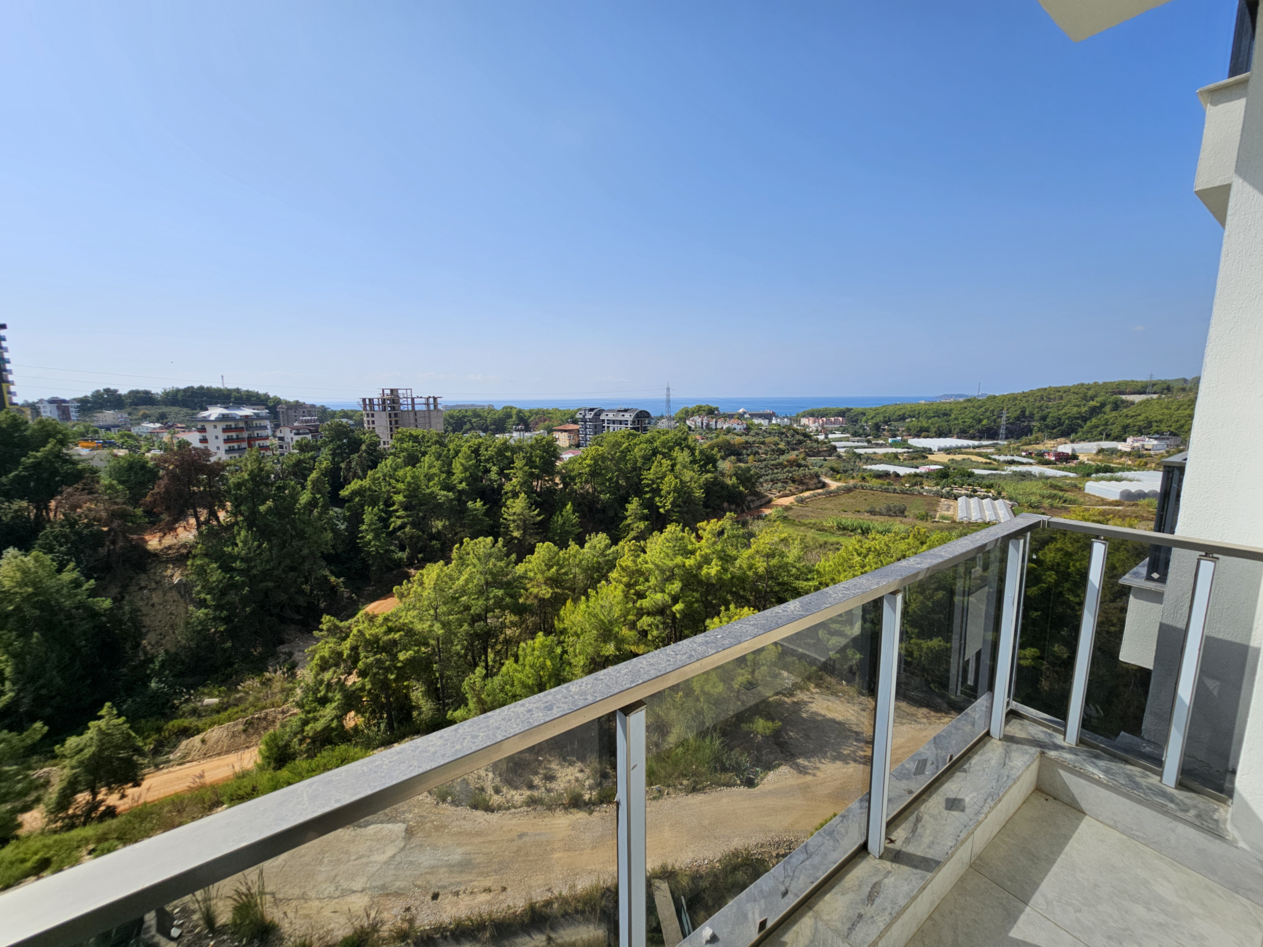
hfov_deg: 106.2
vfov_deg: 89.9
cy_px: 474
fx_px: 474
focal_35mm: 13
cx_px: 632
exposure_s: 1/3455
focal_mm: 2.2
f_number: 2.2
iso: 50
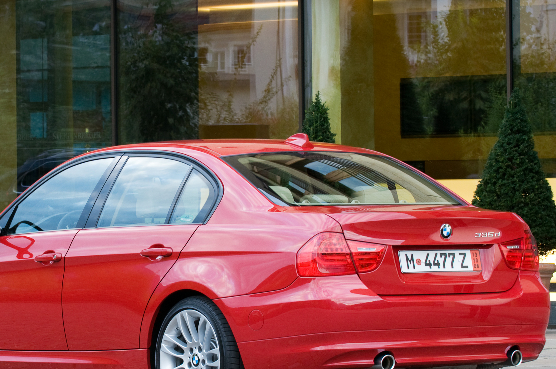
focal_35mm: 202
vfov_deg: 6.8
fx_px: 3116
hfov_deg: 10.2
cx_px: 136
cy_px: 177
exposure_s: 1/20
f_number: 5.6
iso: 200
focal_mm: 80
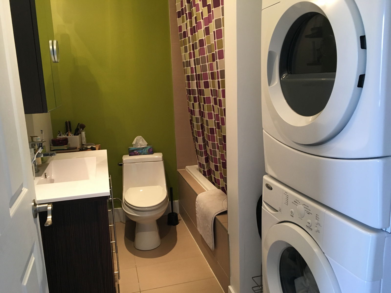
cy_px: 146
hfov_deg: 61.7
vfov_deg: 48.2
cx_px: 196
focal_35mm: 29
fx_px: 328
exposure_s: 1/30
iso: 100
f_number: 2.2
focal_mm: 4.15
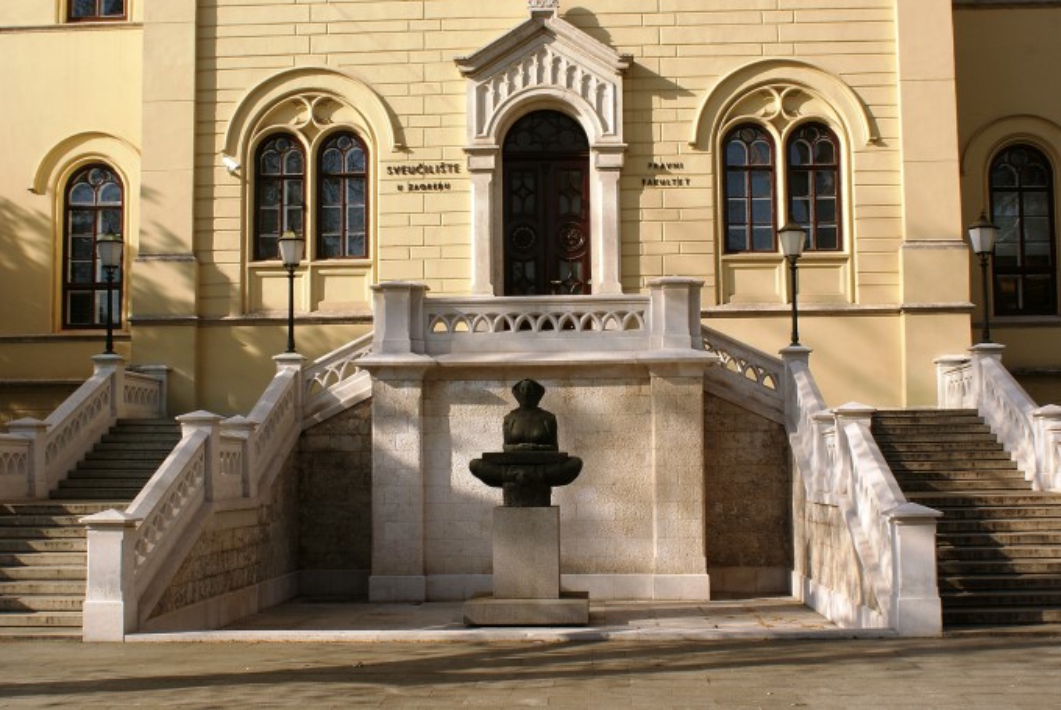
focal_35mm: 45
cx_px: 530
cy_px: 355
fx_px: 1328
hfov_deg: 43.6
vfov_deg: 29.9
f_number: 13
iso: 100
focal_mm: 30
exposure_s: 1/100
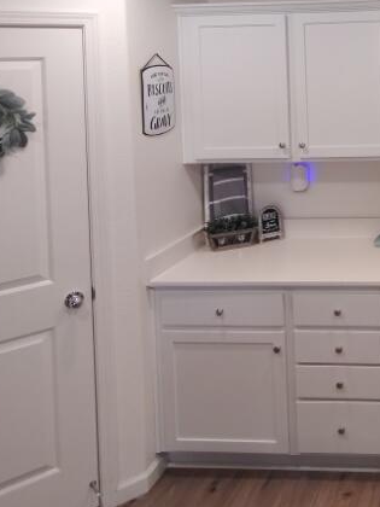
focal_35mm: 39
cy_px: 65
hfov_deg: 30.7
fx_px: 571
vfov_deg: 44.2
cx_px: 464
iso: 241
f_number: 2.2
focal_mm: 2.13
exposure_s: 1/60
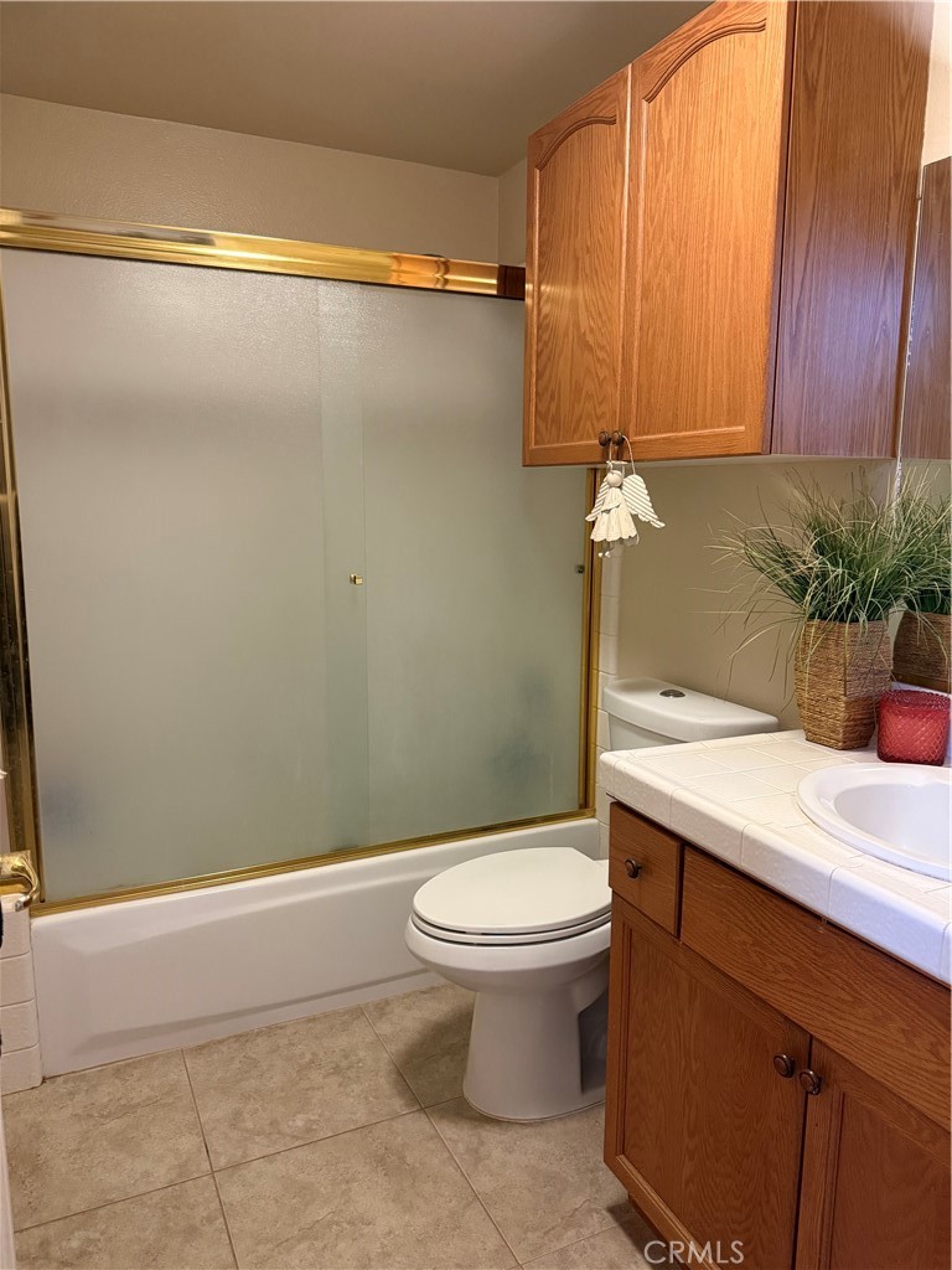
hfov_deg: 56.8
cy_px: 635
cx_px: 476
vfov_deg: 71.6
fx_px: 880
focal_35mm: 24
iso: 500
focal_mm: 6.76
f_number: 1.78
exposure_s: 1/60
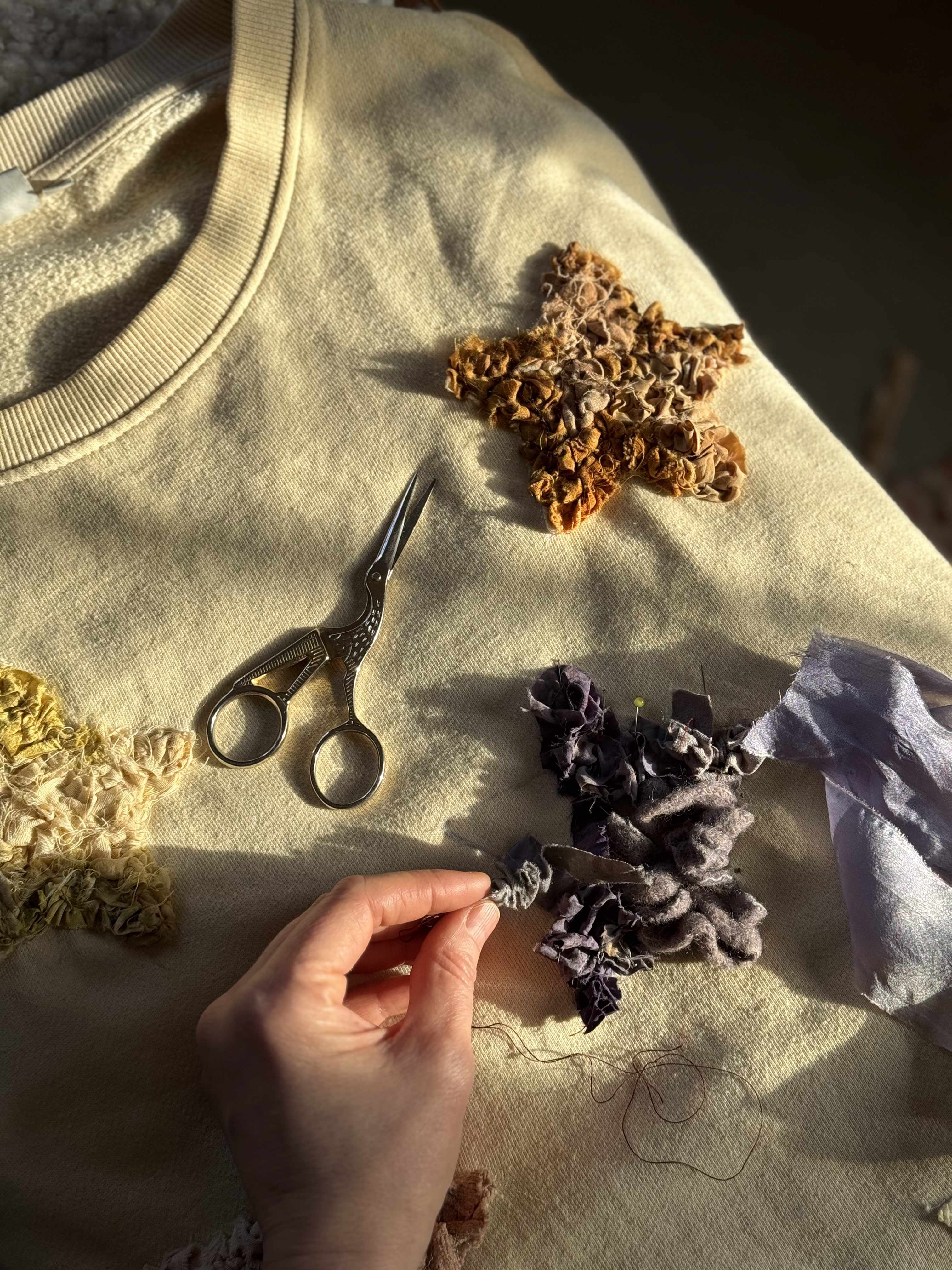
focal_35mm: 48
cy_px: 635
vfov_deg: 39.7
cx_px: 476
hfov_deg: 30.3
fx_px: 1760
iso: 64
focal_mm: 6.8
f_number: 1.8
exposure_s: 1/510
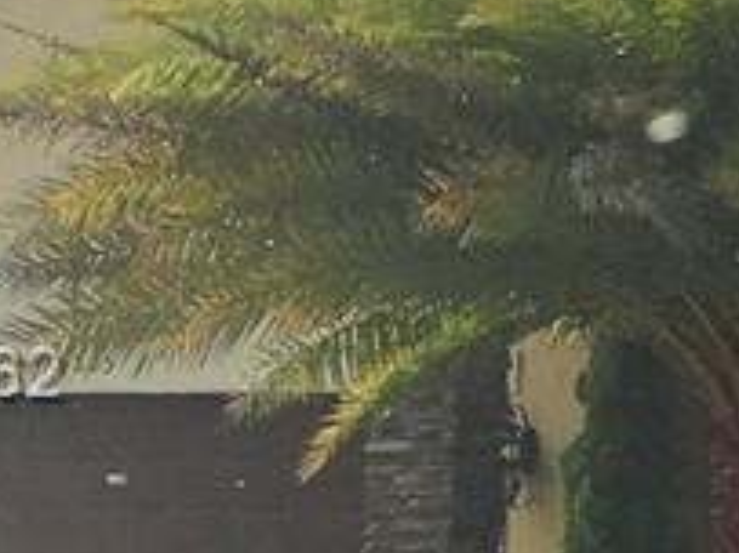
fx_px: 4886
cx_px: 2399
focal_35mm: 229
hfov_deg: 7.4
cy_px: 378
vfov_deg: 6.5
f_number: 2.2
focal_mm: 4.15
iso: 25
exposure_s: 1/2079
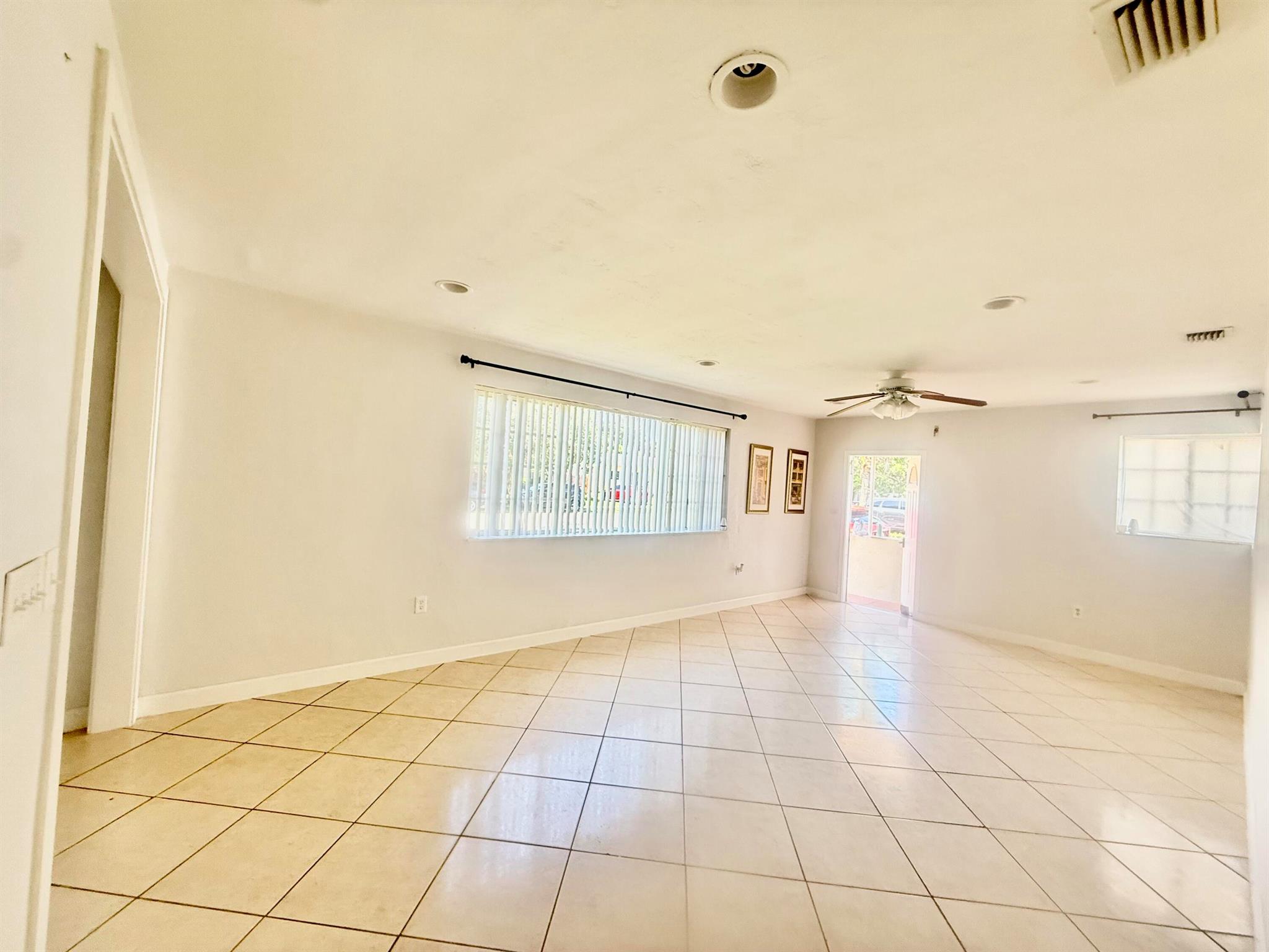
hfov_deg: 102.1
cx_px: 634
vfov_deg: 85.7
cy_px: 476
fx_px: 513
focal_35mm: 14
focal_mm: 2.22
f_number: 2.2
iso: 250
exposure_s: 1/99
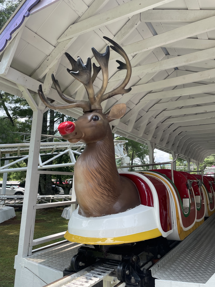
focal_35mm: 26
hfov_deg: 53.1
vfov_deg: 67.3
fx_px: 215
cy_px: 144
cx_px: 108
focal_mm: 4.2
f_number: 1.6
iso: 32
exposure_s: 1/861
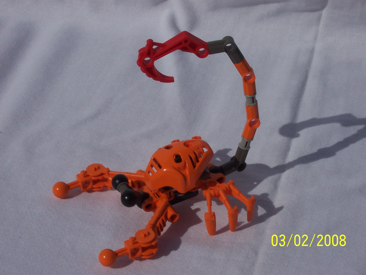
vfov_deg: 11.5
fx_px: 1364
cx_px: 183
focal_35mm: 129
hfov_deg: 15.3
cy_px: 138
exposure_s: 1/2000
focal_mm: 20
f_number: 9.5
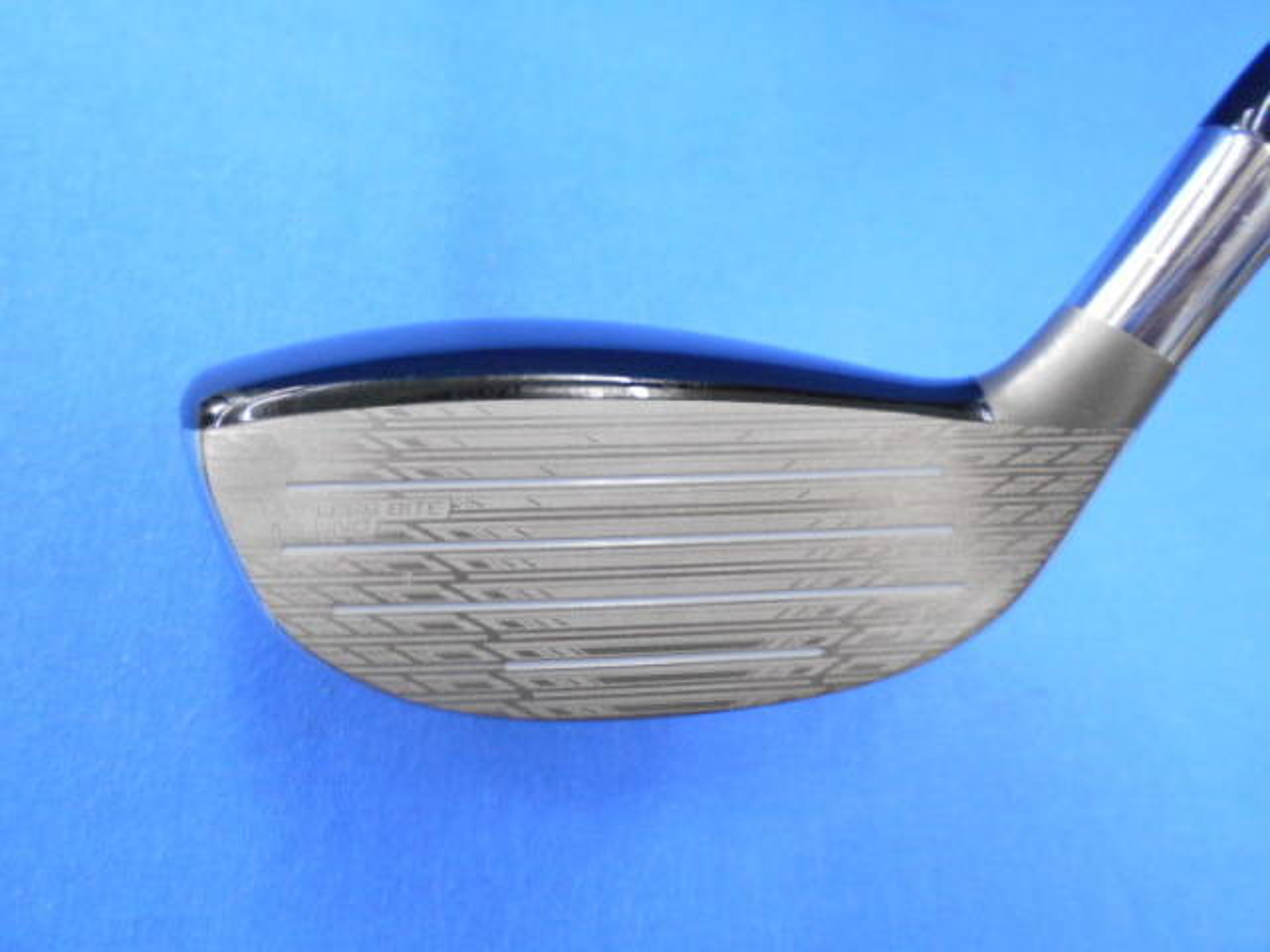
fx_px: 954
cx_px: 635
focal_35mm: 26
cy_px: 476
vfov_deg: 53.1
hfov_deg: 67.3
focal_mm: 4.6
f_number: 3.2
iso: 400
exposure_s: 1/25
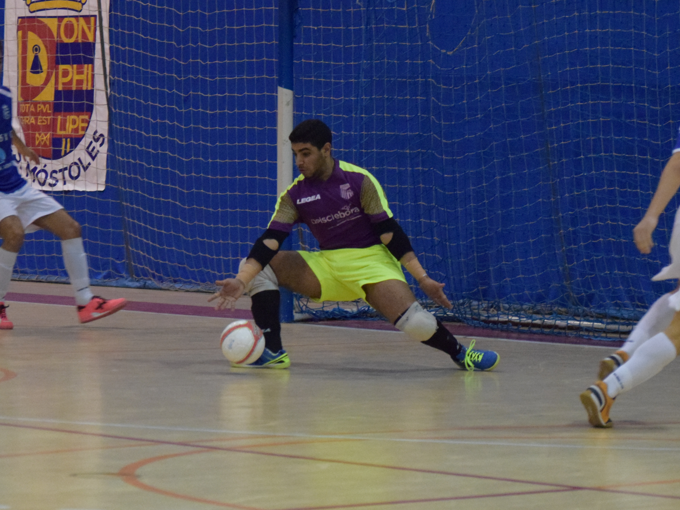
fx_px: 3732
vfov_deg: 7.8
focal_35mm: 190
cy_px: 190
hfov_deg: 10.4
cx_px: 337
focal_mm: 86
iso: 6400
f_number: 4.2
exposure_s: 1/400
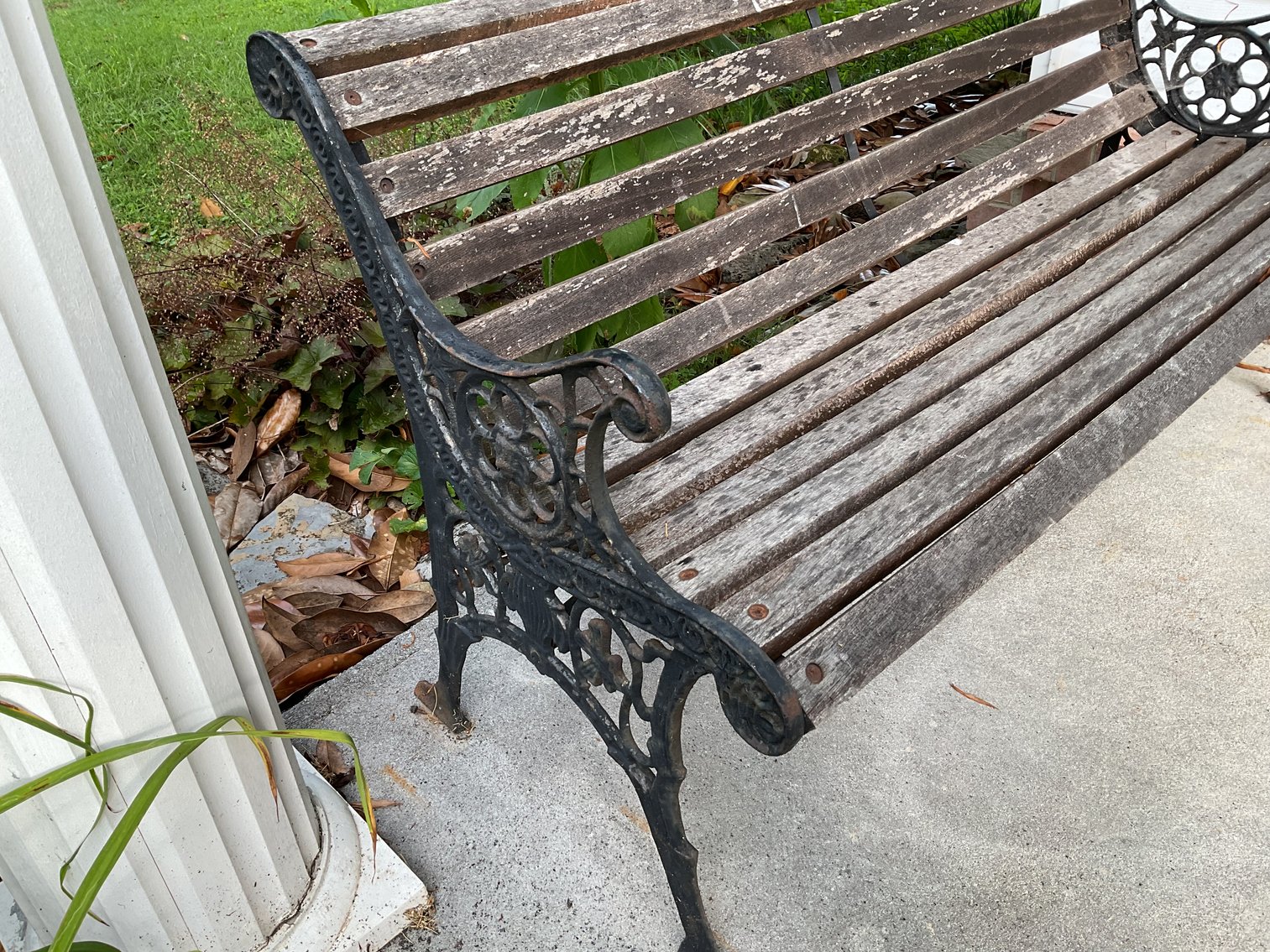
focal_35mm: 29
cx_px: 635
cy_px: 476
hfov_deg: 61.7
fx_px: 1064
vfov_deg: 48.2
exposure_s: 1/120
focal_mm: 3
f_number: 1.8
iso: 25
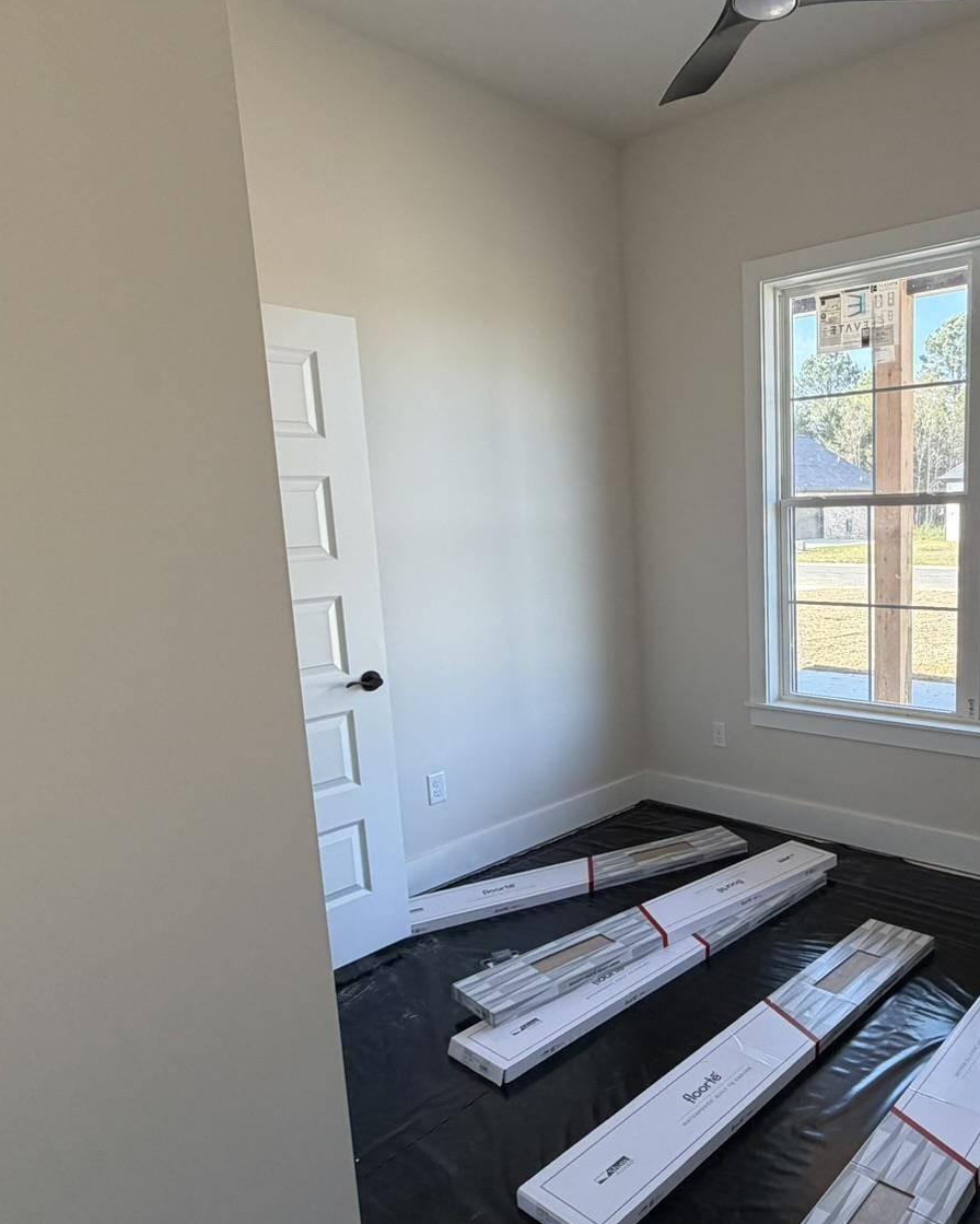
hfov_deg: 54.0
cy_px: 661
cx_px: 746
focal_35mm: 25
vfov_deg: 68.0
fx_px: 906
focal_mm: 2.22
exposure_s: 1/121
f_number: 2.2
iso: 160
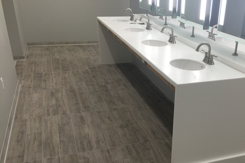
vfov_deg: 32.8
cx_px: 162
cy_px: 121
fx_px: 272
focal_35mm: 40
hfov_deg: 47.7
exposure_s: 1/40
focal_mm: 4.15
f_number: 2.2
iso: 32
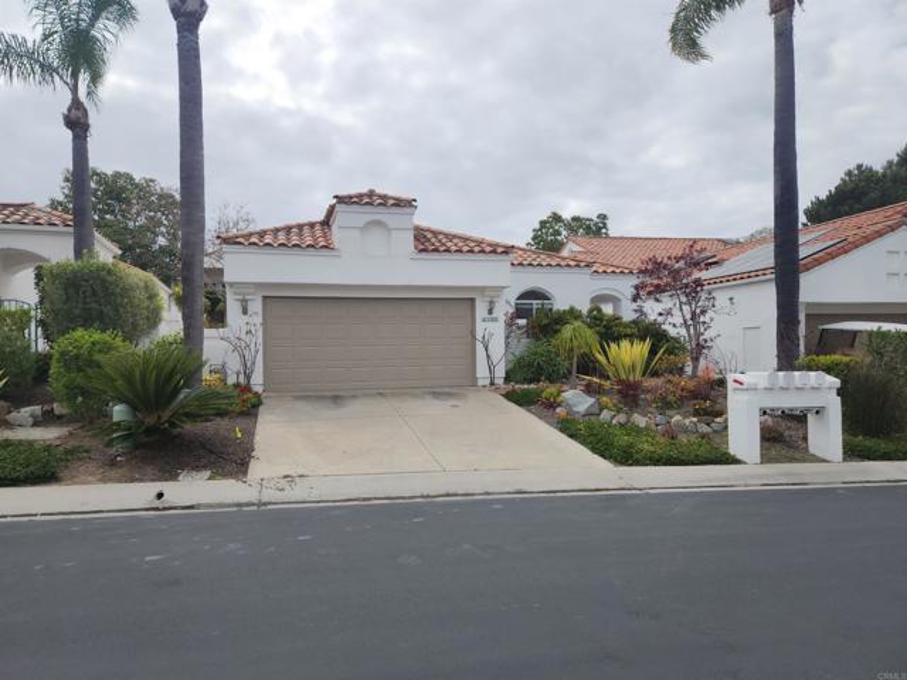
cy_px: 340
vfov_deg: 58.9
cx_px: 454
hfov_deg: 73.9
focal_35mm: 23
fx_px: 603
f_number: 1.8
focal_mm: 5.4
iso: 20
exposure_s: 1/2410
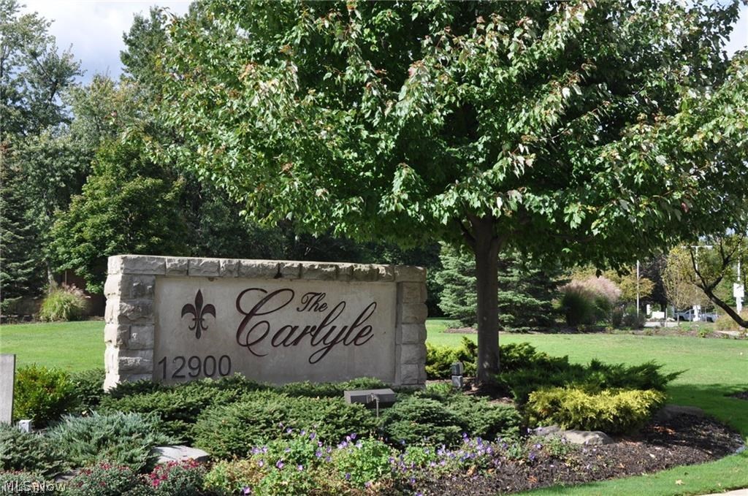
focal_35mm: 45
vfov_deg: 29.8
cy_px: 248
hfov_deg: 43.7
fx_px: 933
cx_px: 374
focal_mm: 30
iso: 200
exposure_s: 1/125
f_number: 11
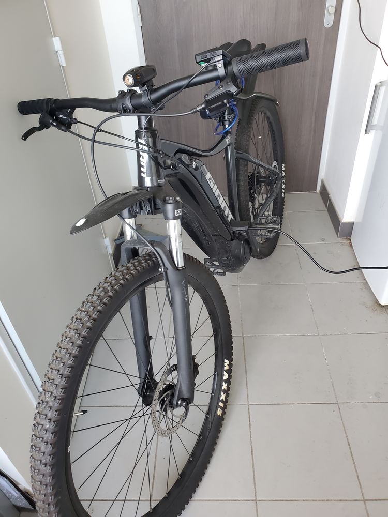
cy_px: 258
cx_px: 194
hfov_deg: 53.1
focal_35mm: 26
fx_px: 389
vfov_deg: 67.3
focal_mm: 4.3
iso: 200
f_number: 2.4
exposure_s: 1/50
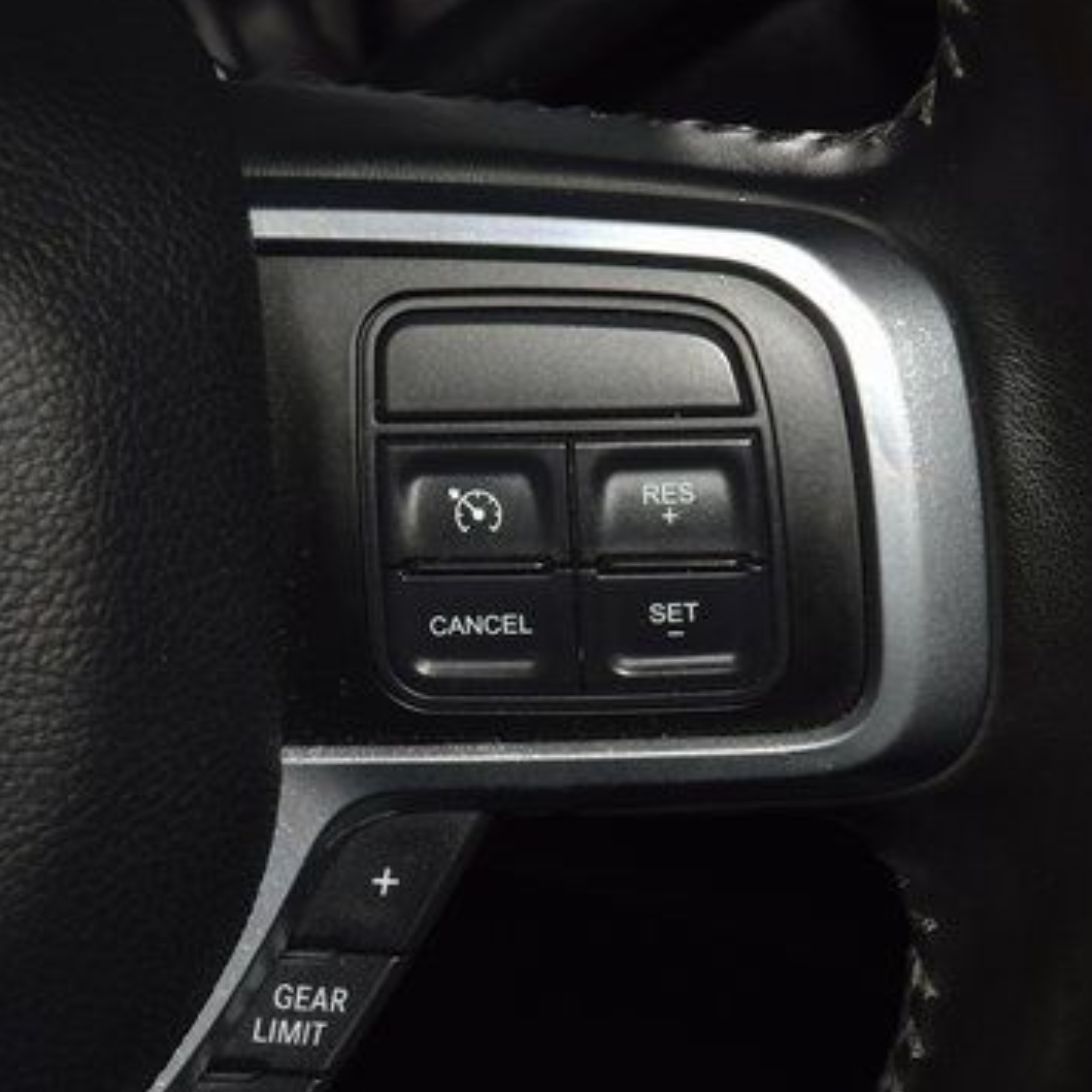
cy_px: 515
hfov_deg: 10.8
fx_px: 5782
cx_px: 538
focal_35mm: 162
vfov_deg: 10.8
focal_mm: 70
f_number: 8
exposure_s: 1/125
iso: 100
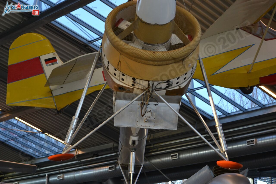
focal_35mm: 82
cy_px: 92
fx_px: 632
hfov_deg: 24.6
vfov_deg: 16.5
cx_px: 138
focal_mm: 55
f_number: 4.5
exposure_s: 1/40
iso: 400
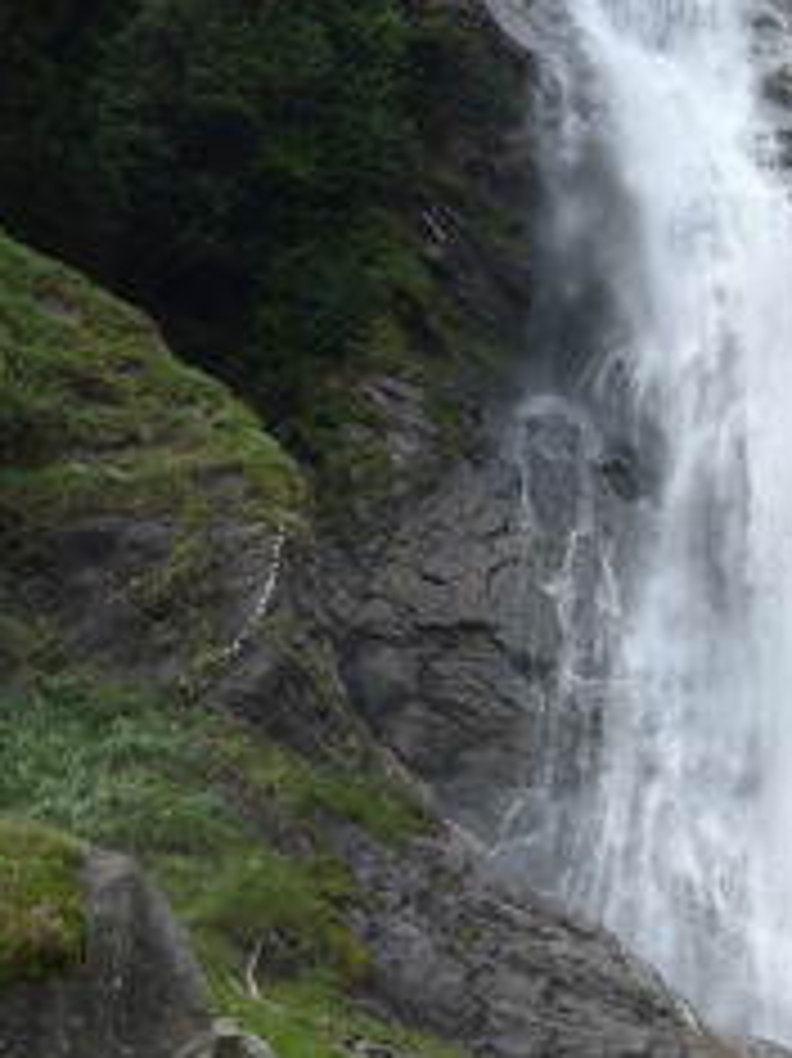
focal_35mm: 79
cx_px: 675
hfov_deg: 18.4
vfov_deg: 24.5
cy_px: 747
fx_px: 2412
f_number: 2.8
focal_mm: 6
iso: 80
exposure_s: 1/800
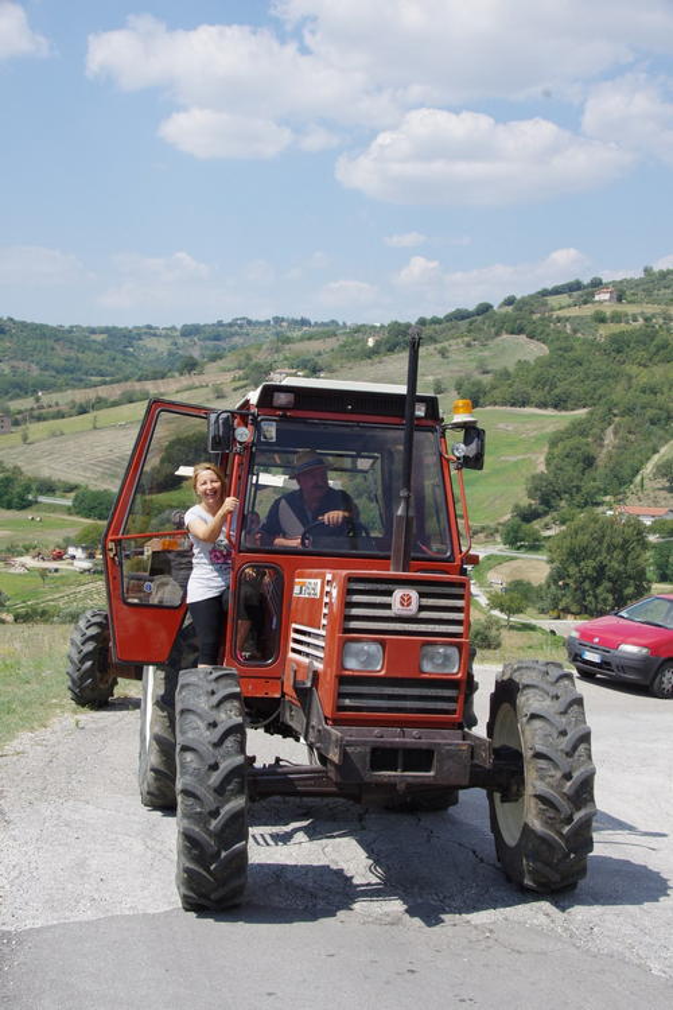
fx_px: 1290
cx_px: 336
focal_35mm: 46
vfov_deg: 42.7
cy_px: 505
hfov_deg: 29.2
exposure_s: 1/320
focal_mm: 31
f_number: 11
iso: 640
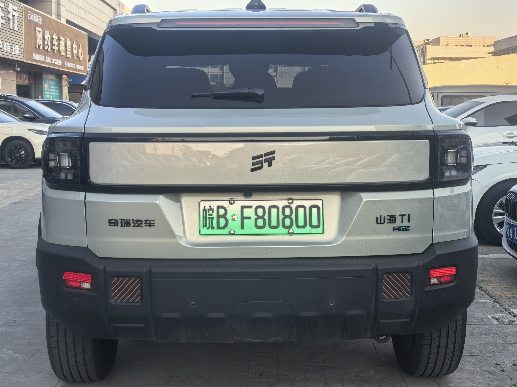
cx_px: 258
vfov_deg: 29.1
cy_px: 194
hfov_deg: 38.2
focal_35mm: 50
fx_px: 747
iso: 100
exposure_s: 1/1117
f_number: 2
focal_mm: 5.75
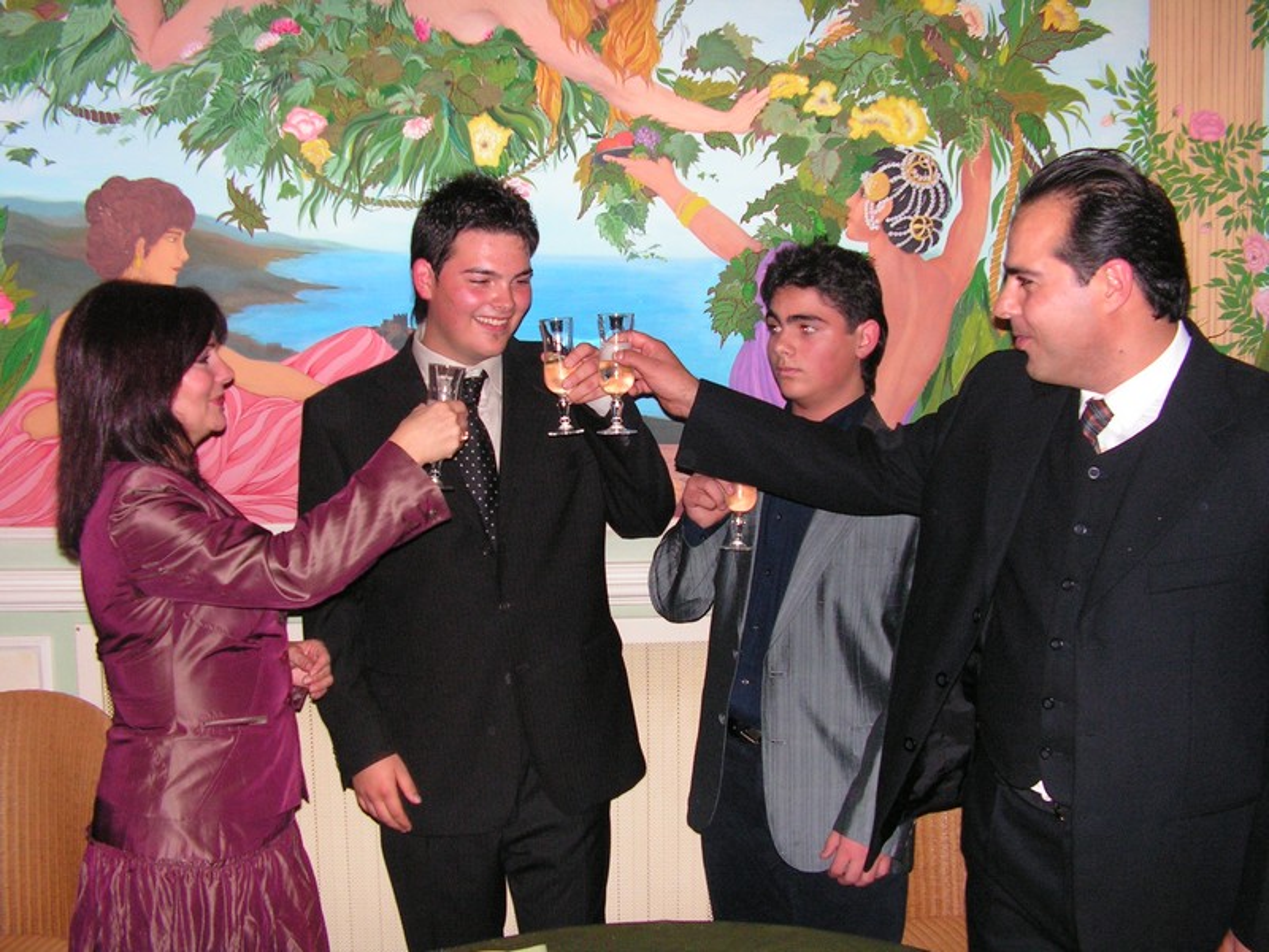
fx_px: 1320
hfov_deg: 51.4
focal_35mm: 36
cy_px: 476
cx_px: 634
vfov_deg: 39.7
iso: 200
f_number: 3.2
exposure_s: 1/40
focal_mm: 6
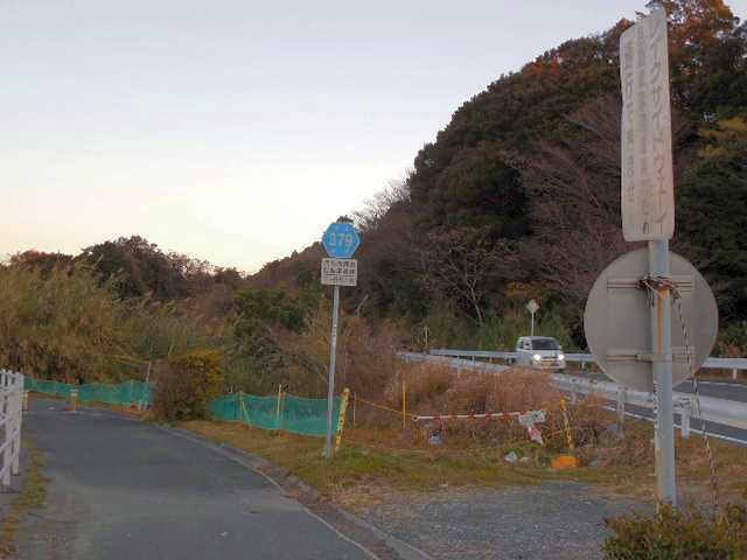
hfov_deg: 39.7
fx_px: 1036
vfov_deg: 30.3
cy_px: 280
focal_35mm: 48
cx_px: 374
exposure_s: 1/40
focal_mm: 8.7
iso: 125
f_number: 4
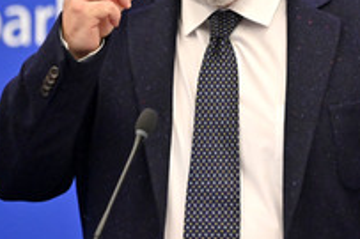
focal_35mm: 344
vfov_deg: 4.0
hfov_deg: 6.0
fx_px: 3437
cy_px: 58
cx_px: 233
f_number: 2.8
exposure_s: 1/1000
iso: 5000
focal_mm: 155
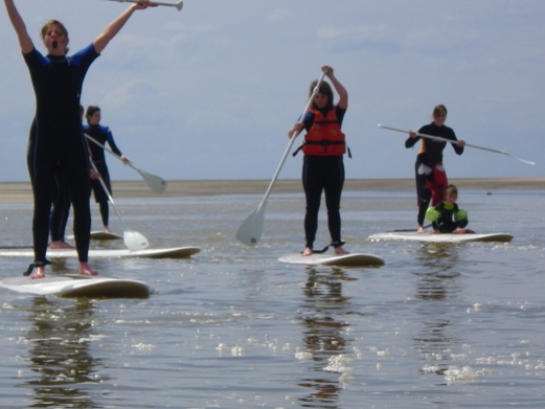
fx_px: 3386
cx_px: 200
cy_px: 153
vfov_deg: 6.9
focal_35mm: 215
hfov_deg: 9.2
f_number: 6.6
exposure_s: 1/640
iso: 80
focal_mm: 25
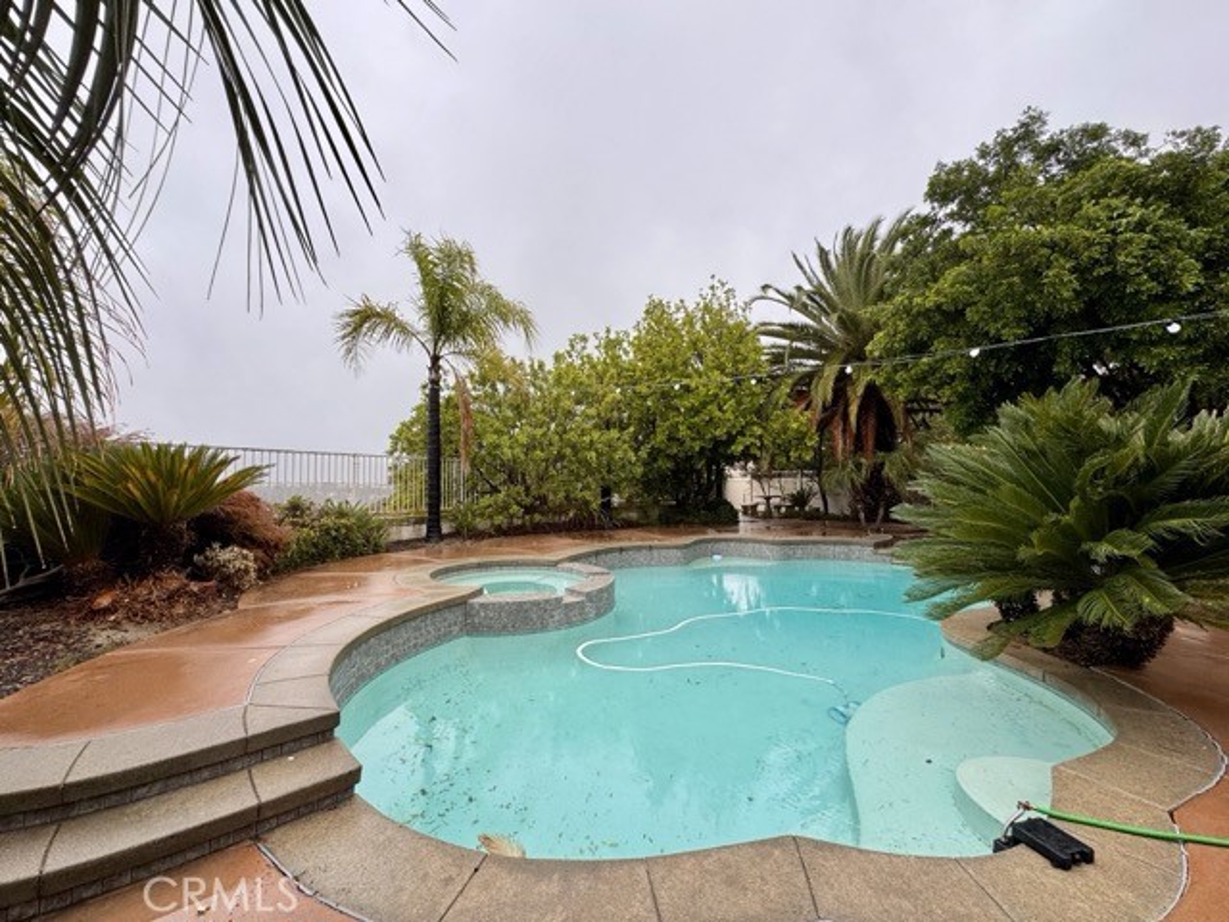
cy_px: 461
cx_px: 614
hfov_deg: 102.1
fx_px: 497
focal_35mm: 14
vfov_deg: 85.7
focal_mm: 2.22
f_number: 2.2
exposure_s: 1/141
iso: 40
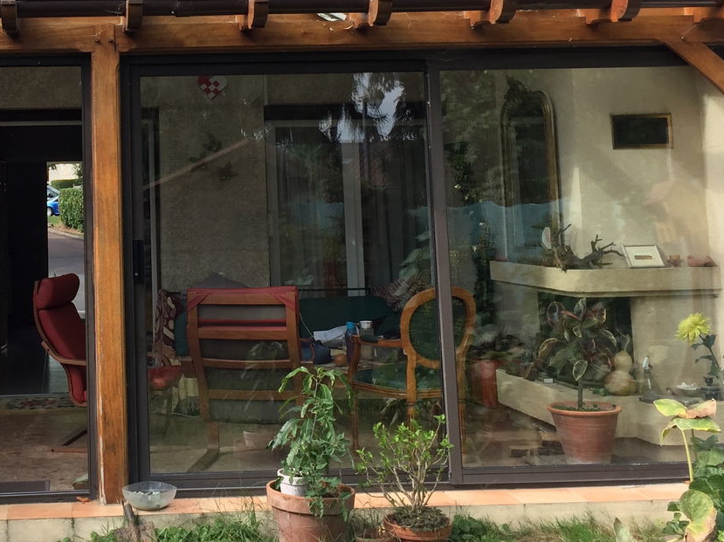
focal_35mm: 56
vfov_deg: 25.7
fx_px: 1171
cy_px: 113
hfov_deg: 33.1
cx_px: 120
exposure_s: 1/807
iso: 32
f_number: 2.2
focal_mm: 4.15
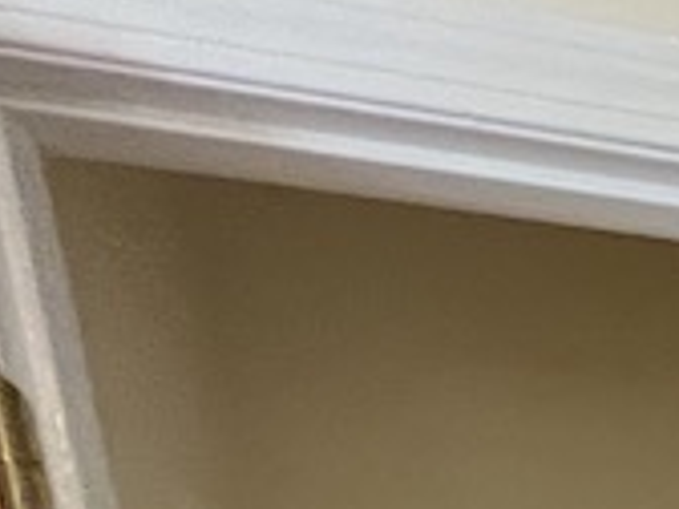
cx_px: 1415
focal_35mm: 62
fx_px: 1216
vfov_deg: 15.0
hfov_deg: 18.1
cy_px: 1200
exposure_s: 1/60
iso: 320
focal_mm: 1.57
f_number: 1.8
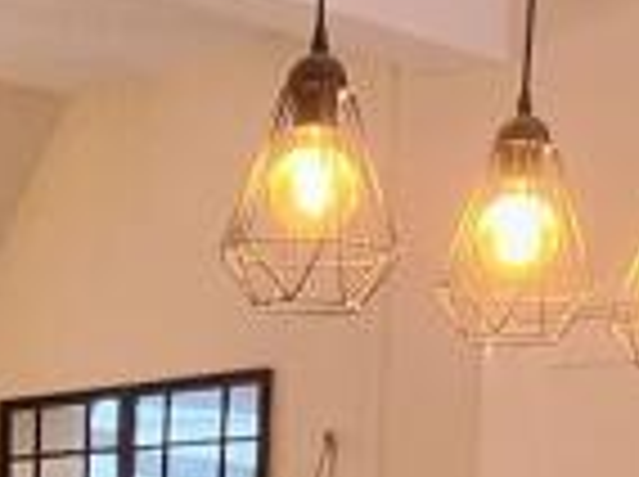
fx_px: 1732
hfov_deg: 20.7
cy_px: 693
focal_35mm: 94
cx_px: 162
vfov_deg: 14.7
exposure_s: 1/50
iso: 250
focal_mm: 2.2
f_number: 2.2
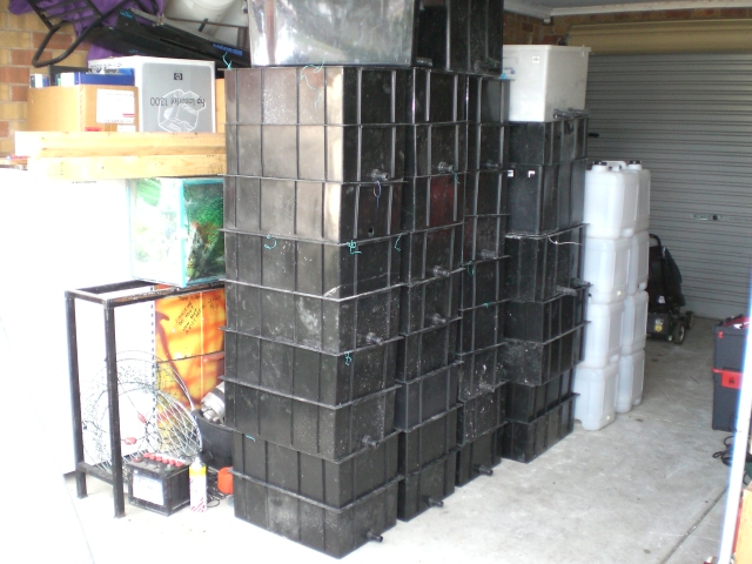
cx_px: 376
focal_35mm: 38
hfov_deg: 49.0
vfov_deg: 37.7
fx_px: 826
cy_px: 282
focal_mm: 6.3
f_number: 3.1
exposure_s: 1/80
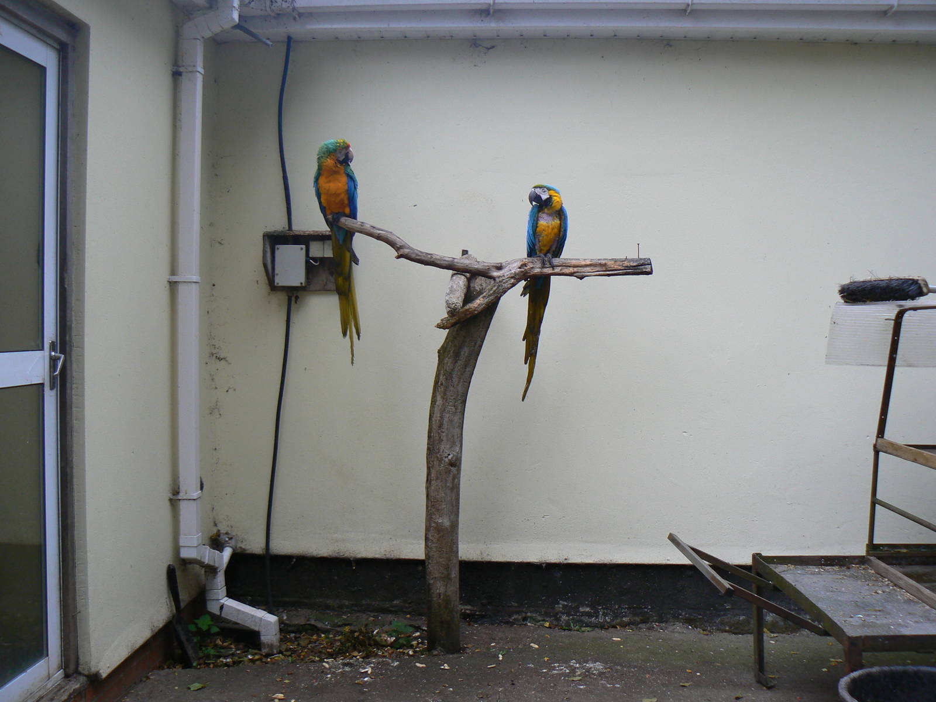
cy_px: 351
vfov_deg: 39.7
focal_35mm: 36
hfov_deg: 51.4
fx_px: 973
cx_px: 468
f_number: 3.6
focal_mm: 6
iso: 80
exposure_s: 1/60
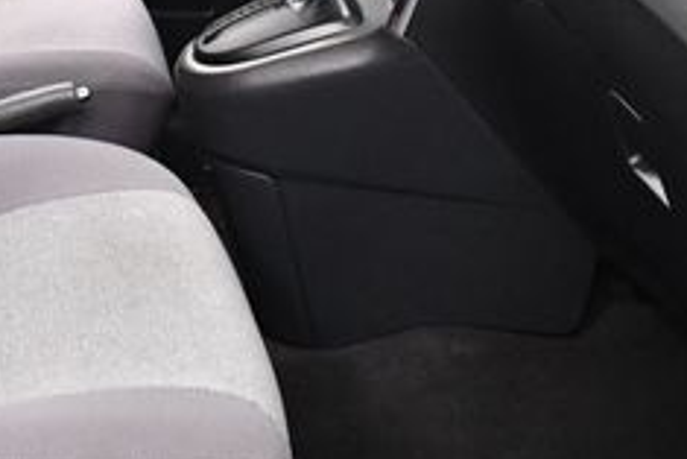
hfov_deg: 20.3
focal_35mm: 98
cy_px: -70
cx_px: 29
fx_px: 1871
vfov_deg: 13.6
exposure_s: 1/100
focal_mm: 18
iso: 3200
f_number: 3.5
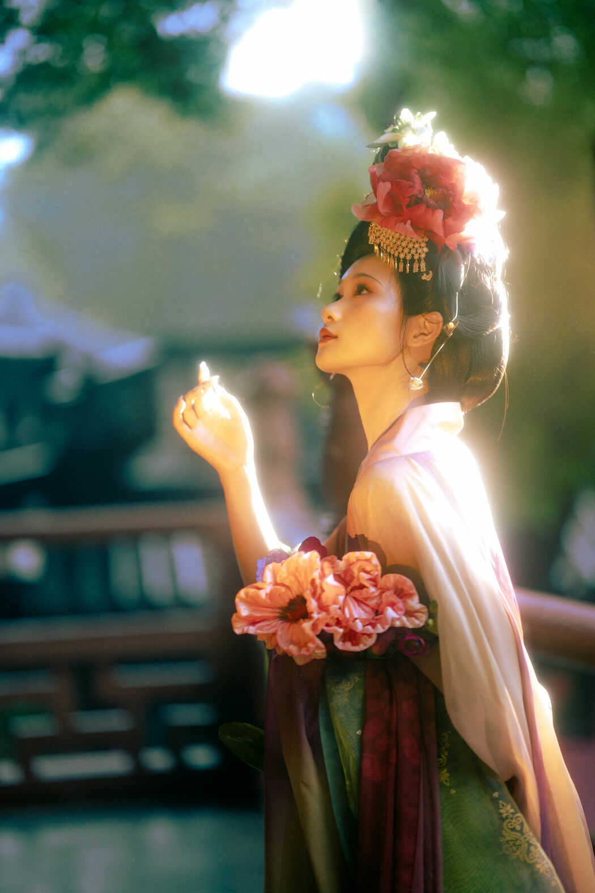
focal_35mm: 85
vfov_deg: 23.9
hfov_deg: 16.1
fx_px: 2107
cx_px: 298
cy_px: 446
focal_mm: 85
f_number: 1.4
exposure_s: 1/400
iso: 640
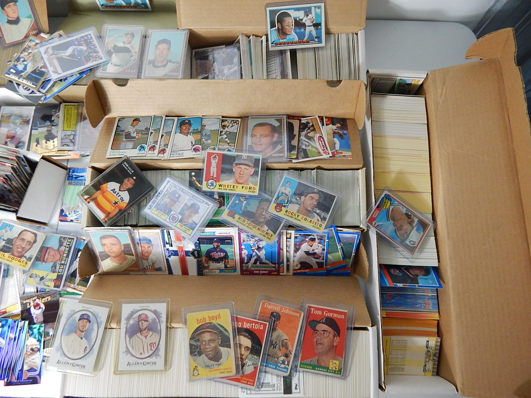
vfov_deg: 61.1
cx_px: 266
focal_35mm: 22
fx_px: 337
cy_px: 199
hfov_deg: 76.4
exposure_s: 1/25
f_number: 3
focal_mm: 4
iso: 400
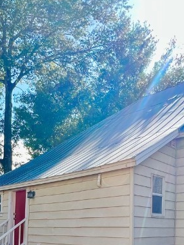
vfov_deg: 46.0
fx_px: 248
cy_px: 233
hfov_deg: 40.6
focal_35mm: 35
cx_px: 79
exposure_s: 1/340
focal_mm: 1.57
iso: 32
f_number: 1.8
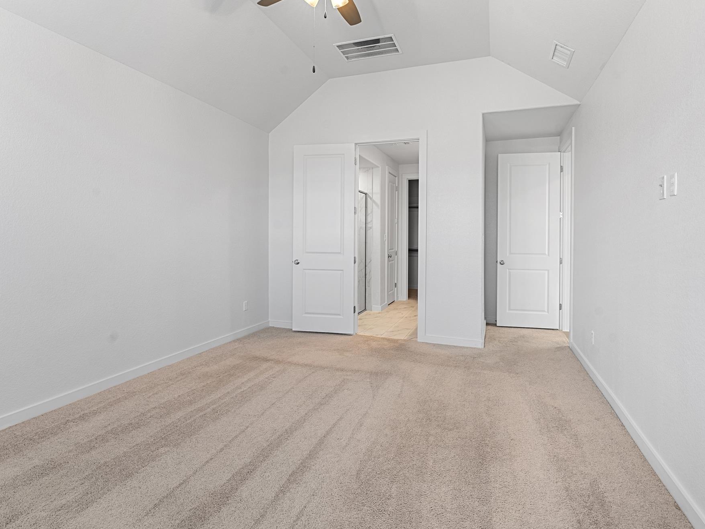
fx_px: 367
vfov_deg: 71.6
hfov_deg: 87.7
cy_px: 256
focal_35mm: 18
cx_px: 360
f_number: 8
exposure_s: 1/3
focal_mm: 16
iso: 640
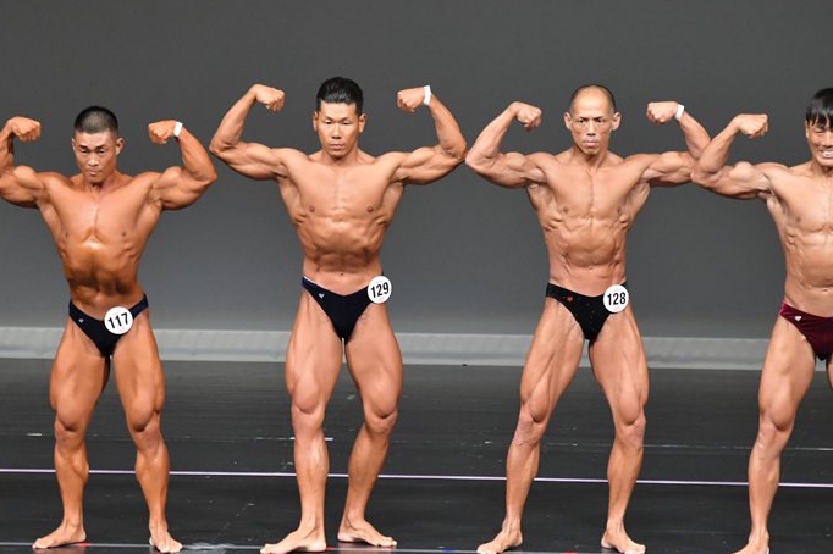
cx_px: 407
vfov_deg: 4.0
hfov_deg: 6.0
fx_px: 7886
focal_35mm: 341
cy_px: 305
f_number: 5.6
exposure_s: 1/400
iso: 5000
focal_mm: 200
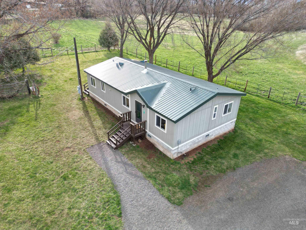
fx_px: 212
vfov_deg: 56.8
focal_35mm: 24
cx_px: 153
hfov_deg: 71.6
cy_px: 115
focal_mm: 6.72
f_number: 1.7
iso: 100
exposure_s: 1/500
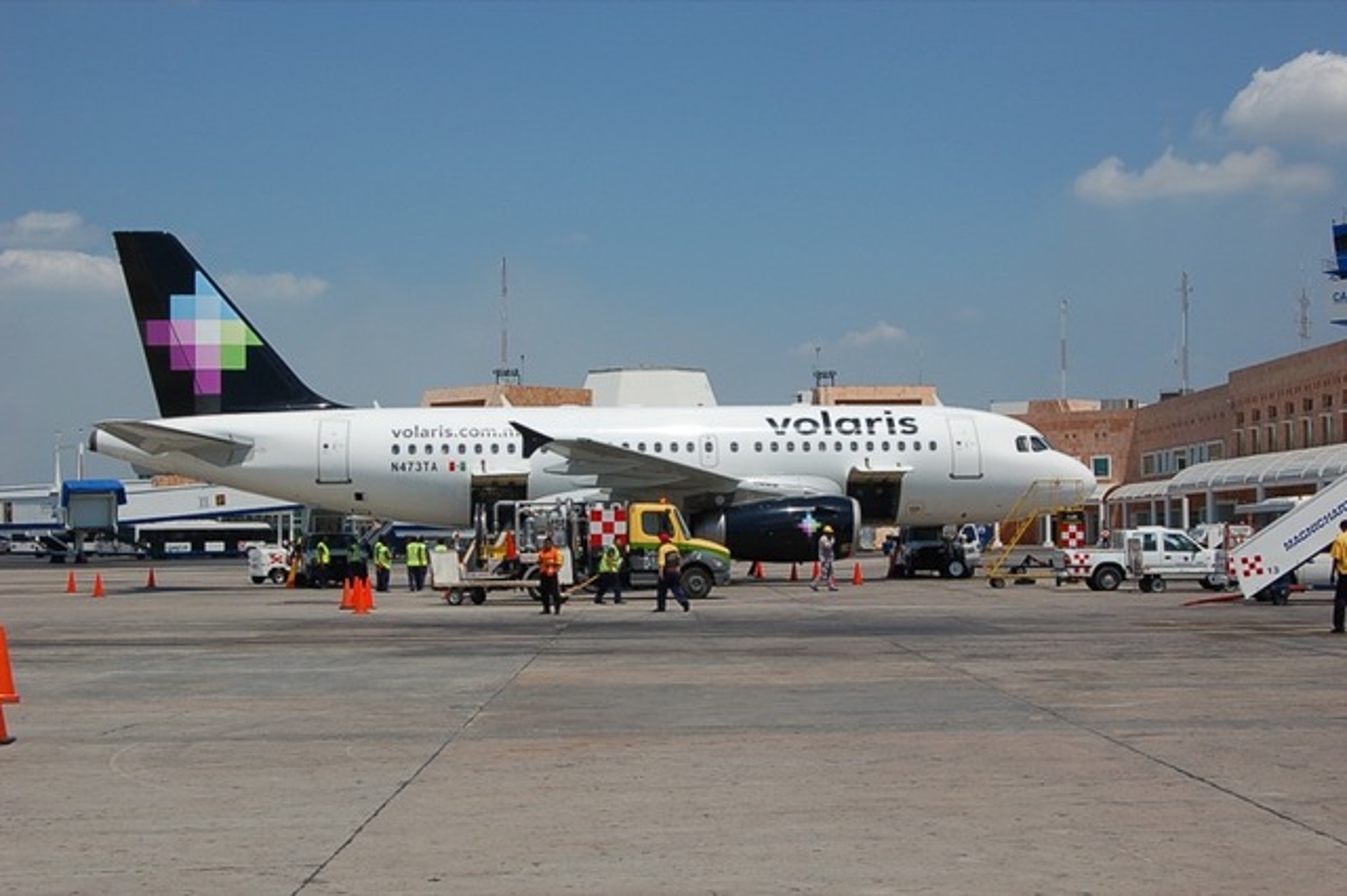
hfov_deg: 33.4
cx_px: 674
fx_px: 2244
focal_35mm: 60
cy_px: 448
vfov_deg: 22.6
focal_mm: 40
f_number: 11
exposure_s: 1/500
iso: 200
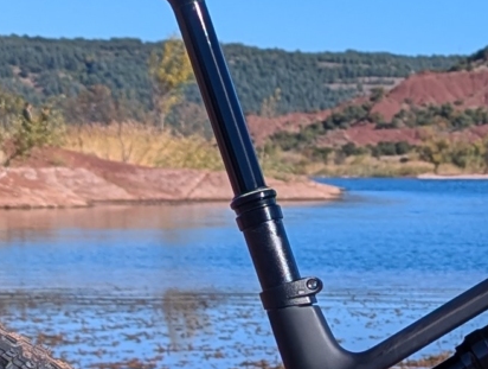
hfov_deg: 13.0
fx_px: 2105
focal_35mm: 149
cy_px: 330
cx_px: 513
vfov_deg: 10.0
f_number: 1.85
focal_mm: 6.81
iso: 49
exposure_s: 1/1855
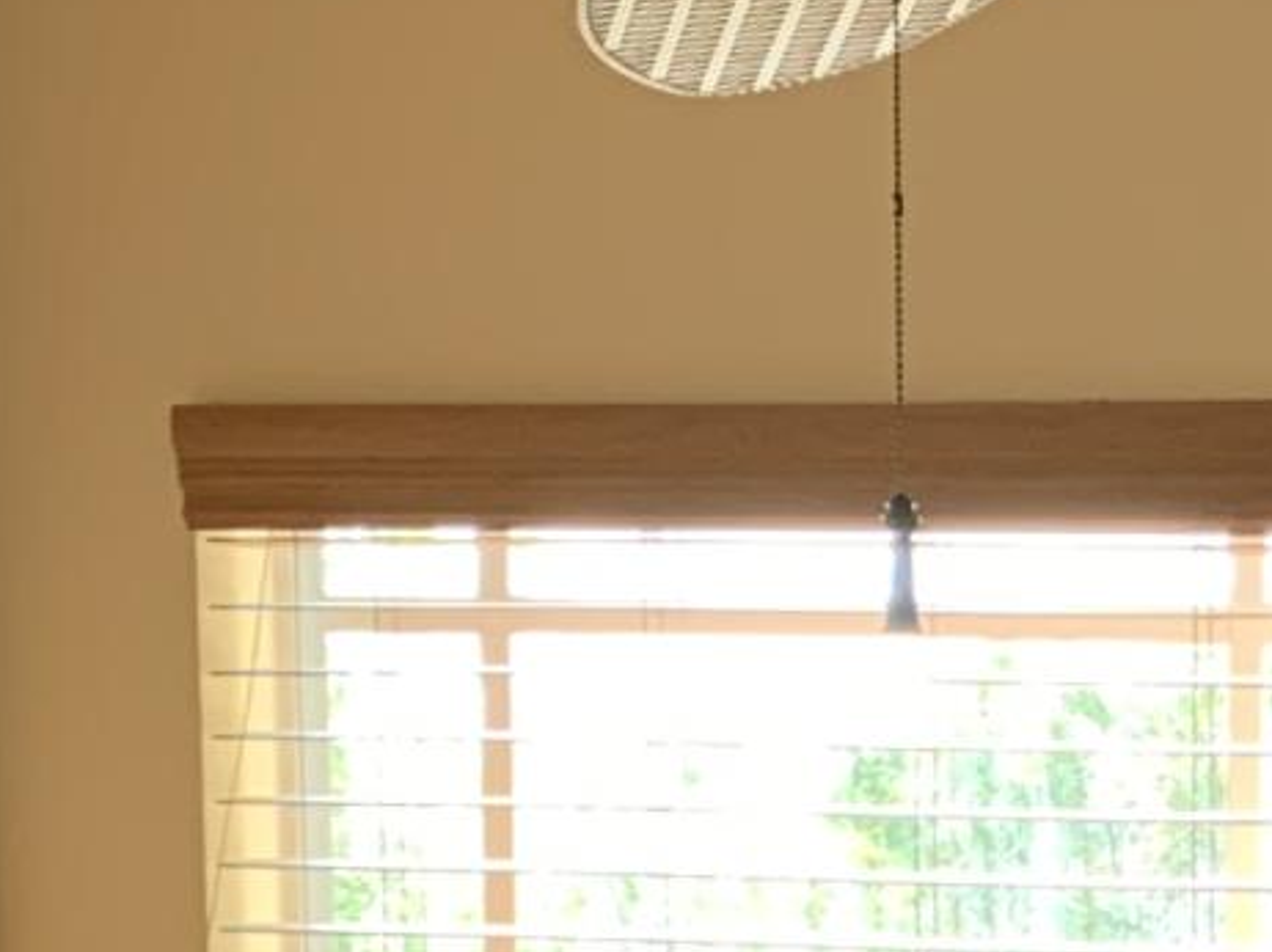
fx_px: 6207
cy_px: 2091
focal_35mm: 169
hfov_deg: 11.3
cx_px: 1759
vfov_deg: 8.2
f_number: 1.8
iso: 80
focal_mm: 4.25
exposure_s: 1/121
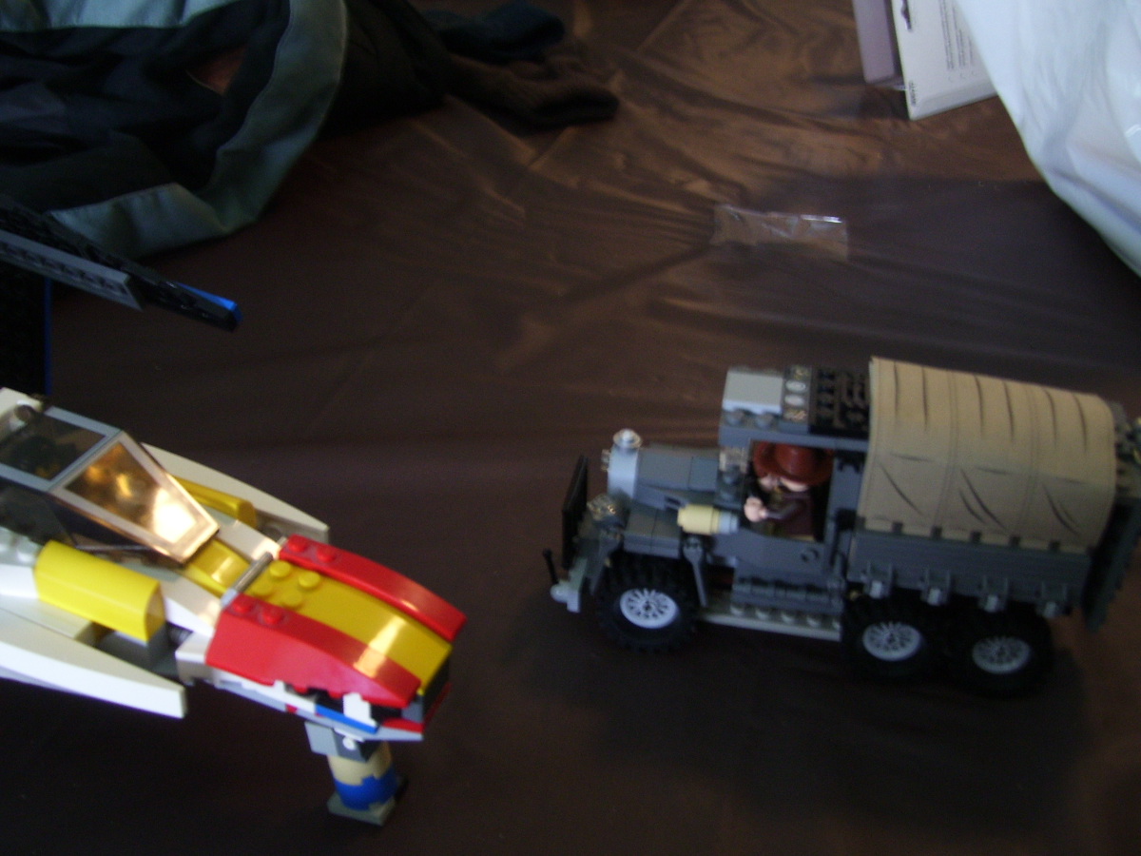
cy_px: 428
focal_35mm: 37
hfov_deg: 50.1
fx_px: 1220
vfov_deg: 38.7
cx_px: 570
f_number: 2.7
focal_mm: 6
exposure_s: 1/8
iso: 160
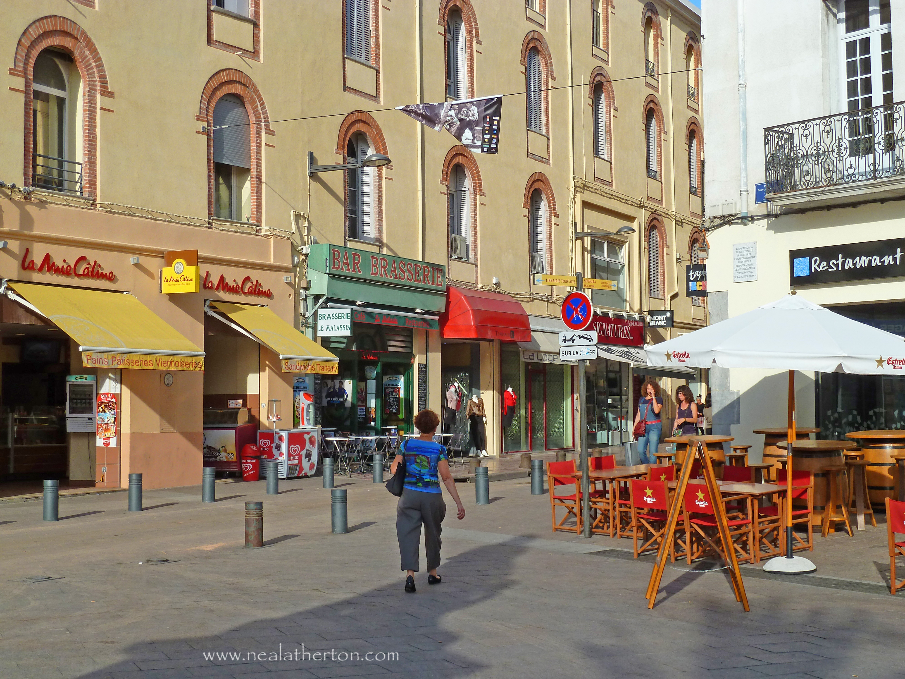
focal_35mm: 52
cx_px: 452
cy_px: 340
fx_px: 1359
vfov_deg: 28.0
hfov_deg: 36.8
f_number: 3.8
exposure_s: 1/400
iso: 80
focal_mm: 8.5
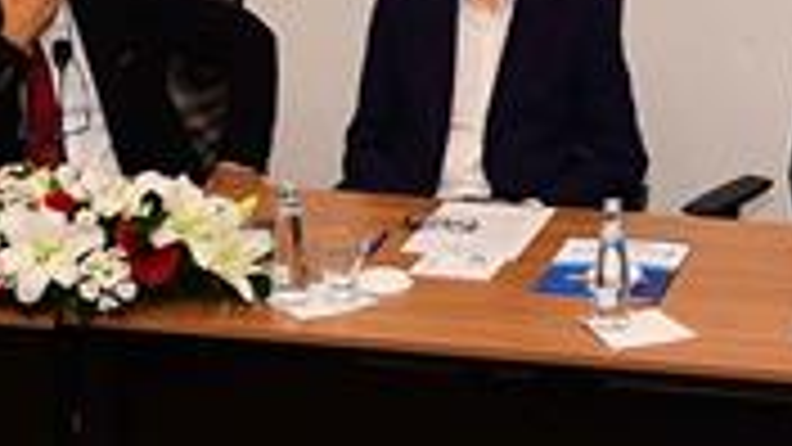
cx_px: 882
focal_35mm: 152
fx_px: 3192
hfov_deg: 13.8
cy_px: -228
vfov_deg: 7.8
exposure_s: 1/125
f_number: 4
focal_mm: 20
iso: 1250
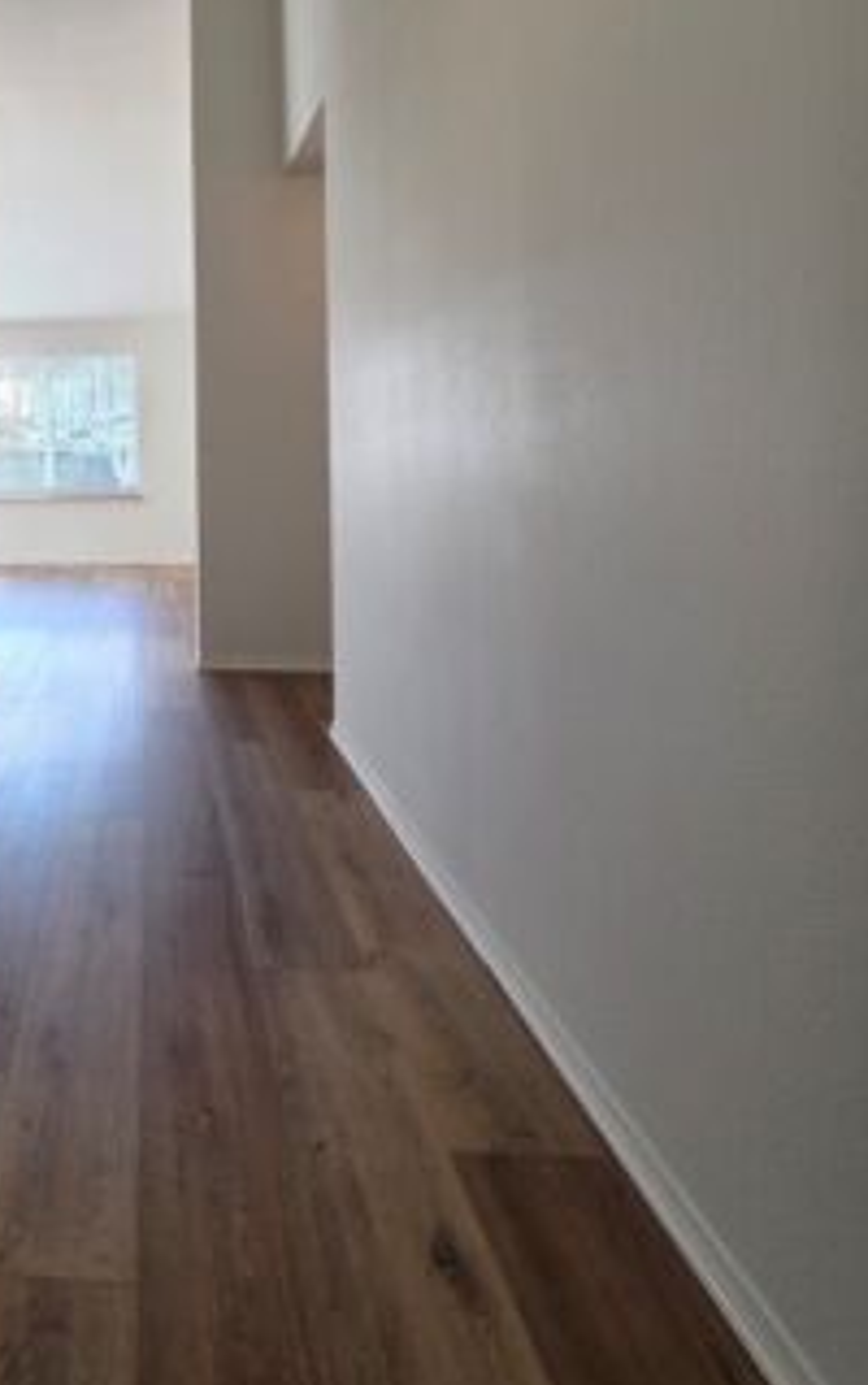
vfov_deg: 73.8
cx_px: 39
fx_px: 869
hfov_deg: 46.2
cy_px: 419
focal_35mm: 23
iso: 80
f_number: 1.9
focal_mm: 2.2
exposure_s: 1/120
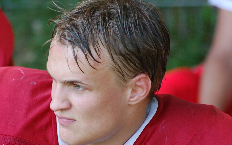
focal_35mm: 417
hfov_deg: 5.0
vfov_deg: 3.1
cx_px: 90
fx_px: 2636
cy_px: 102
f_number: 4.8
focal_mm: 170
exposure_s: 1/320
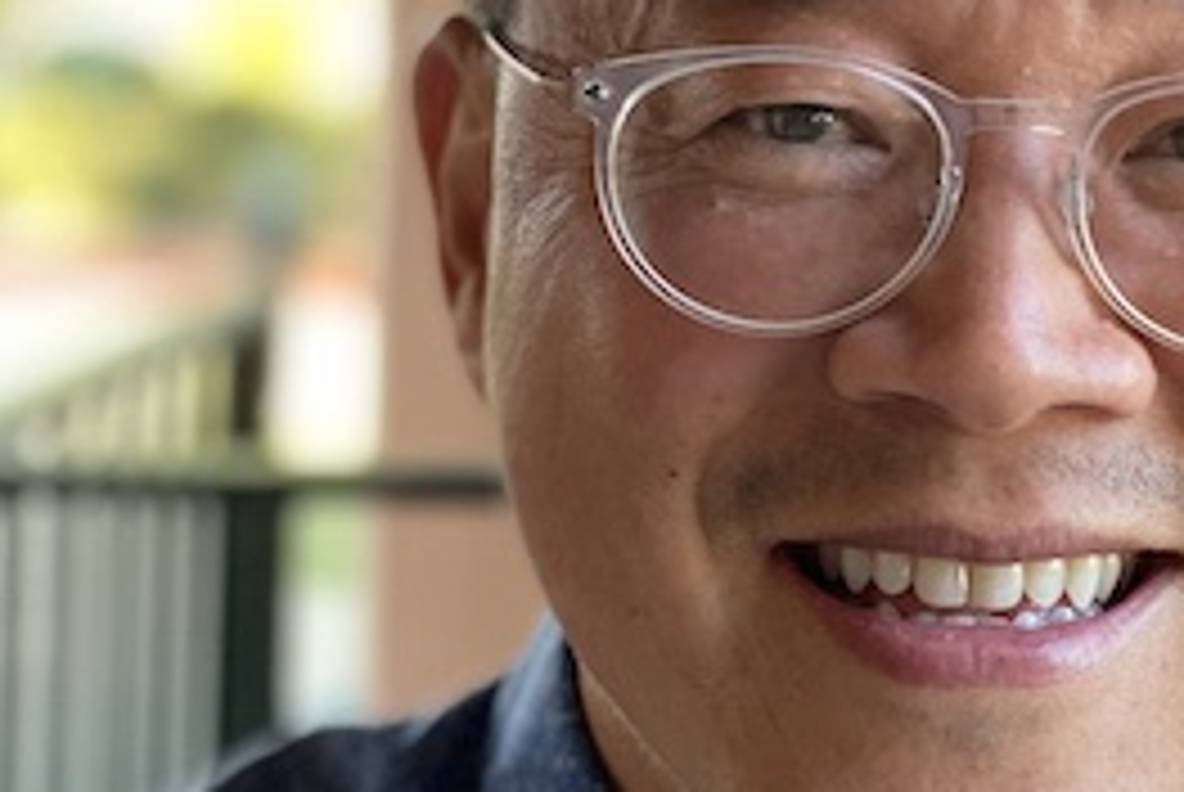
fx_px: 4511
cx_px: 1044
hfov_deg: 14.8
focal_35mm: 137
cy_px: 403
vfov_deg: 10.0
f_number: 2
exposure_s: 1/120
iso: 250
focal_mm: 6
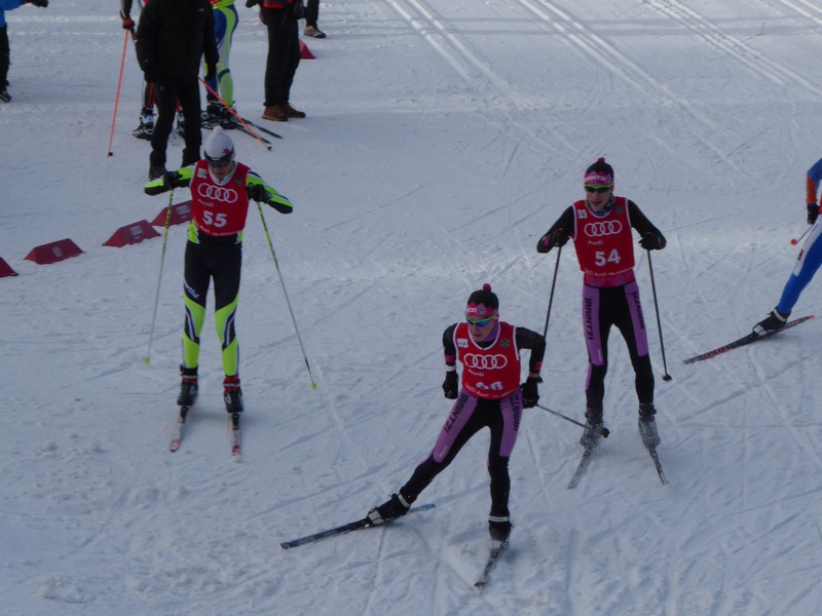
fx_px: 4536
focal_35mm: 191
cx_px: 411
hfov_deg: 10.4
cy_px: 308
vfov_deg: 7.8
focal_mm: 30.9
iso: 100
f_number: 5.6
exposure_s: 1/320
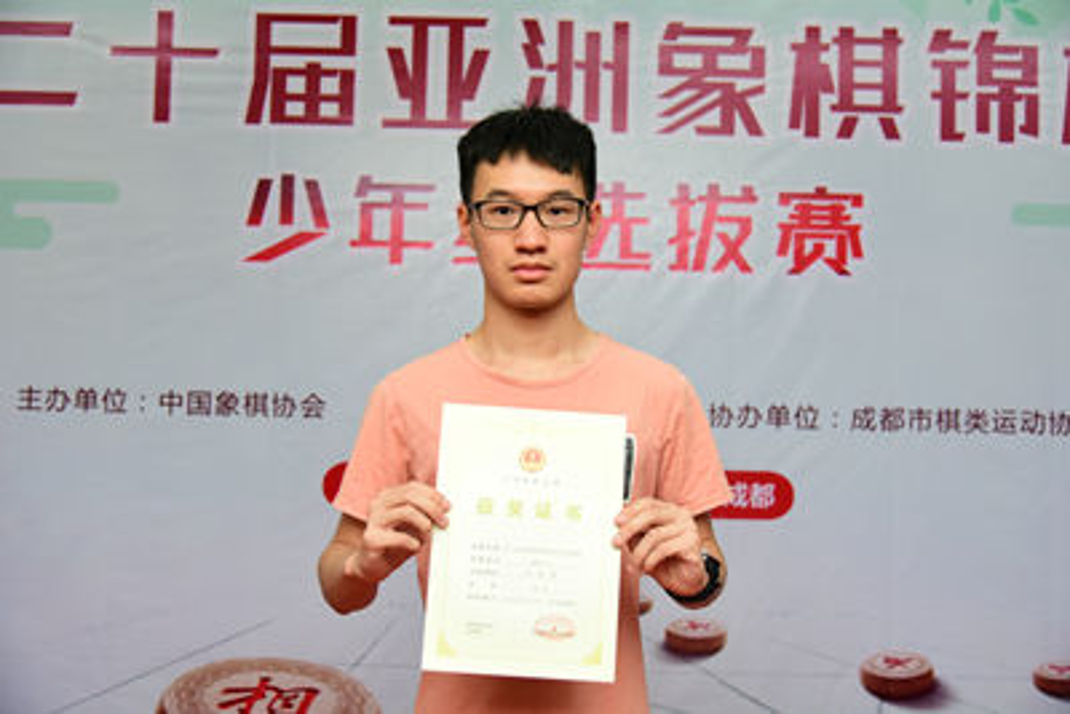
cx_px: 535
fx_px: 1189
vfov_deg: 33.4
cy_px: 357
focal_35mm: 40
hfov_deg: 48.4
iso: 2000
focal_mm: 40
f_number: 4.5
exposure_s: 1/160
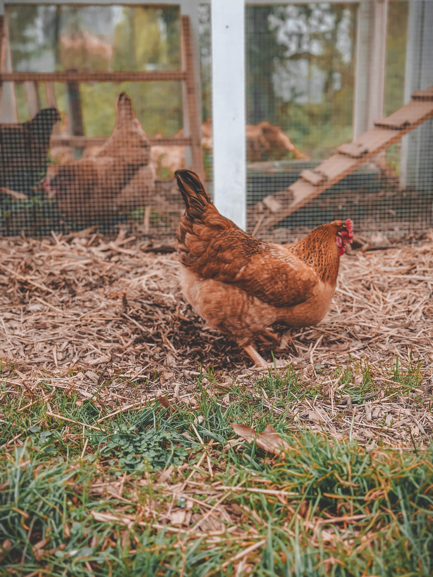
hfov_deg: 30.3
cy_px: 288
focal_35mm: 48
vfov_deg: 39.7
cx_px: 216
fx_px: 801
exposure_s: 1/350
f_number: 1.8
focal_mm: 6.86
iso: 80
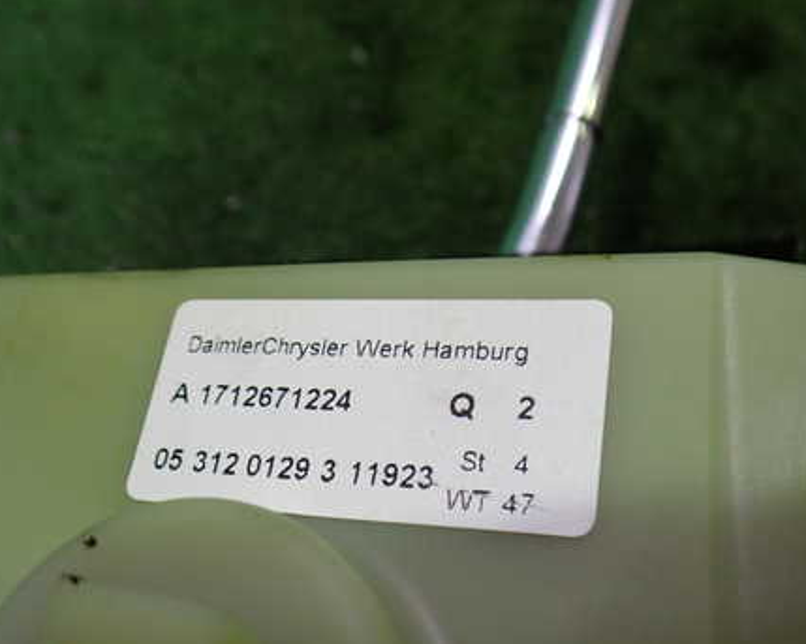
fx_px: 978
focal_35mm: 41
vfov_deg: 36.4
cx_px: 340
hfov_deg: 44.7
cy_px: 357
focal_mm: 5.4
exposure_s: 1/30
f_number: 2.3
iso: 200
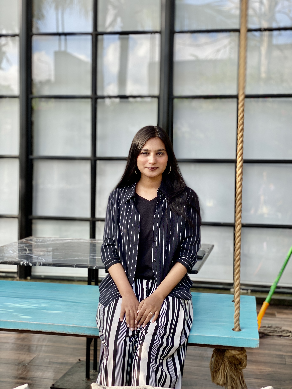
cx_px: 146
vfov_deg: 36.8
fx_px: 585
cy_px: 194
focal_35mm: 52
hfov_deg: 28.0
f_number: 2
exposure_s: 1/122
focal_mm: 6
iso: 25
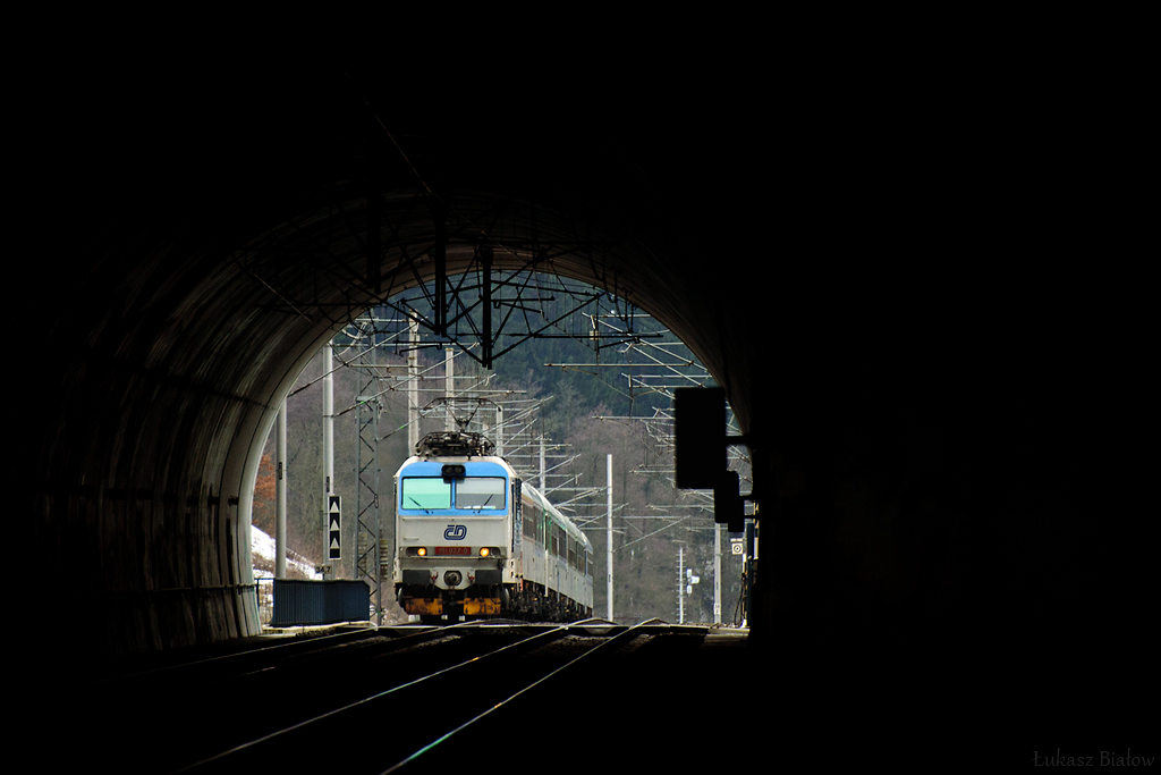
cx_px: 580
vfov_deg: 3.1
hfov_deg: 4.6
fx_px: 14514
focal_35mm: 450
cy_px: 388
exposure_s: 1/200
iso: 500
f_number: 5.6
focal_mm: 300
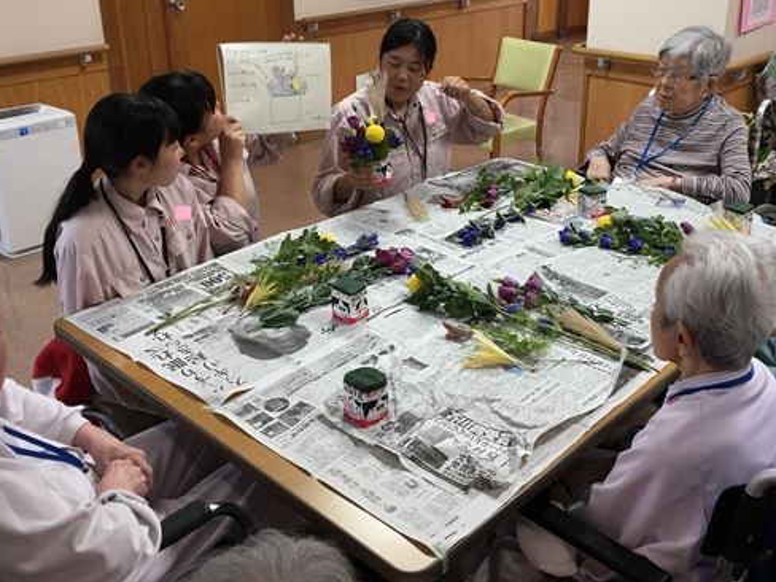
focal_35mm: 38
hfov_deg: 48.9
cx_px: 420
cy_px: 216
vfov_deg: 37.5
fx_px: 852
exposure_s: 1/30
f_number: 2.2
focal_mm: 4.15
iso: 32
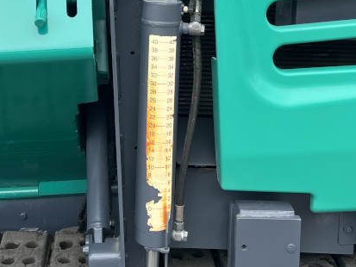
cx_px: 108
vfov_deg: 21.9
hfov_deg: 30.4
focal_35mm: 63
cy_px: -33
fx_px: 648
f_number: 1.5
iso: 50
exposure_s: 1/1488
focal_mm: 5.7
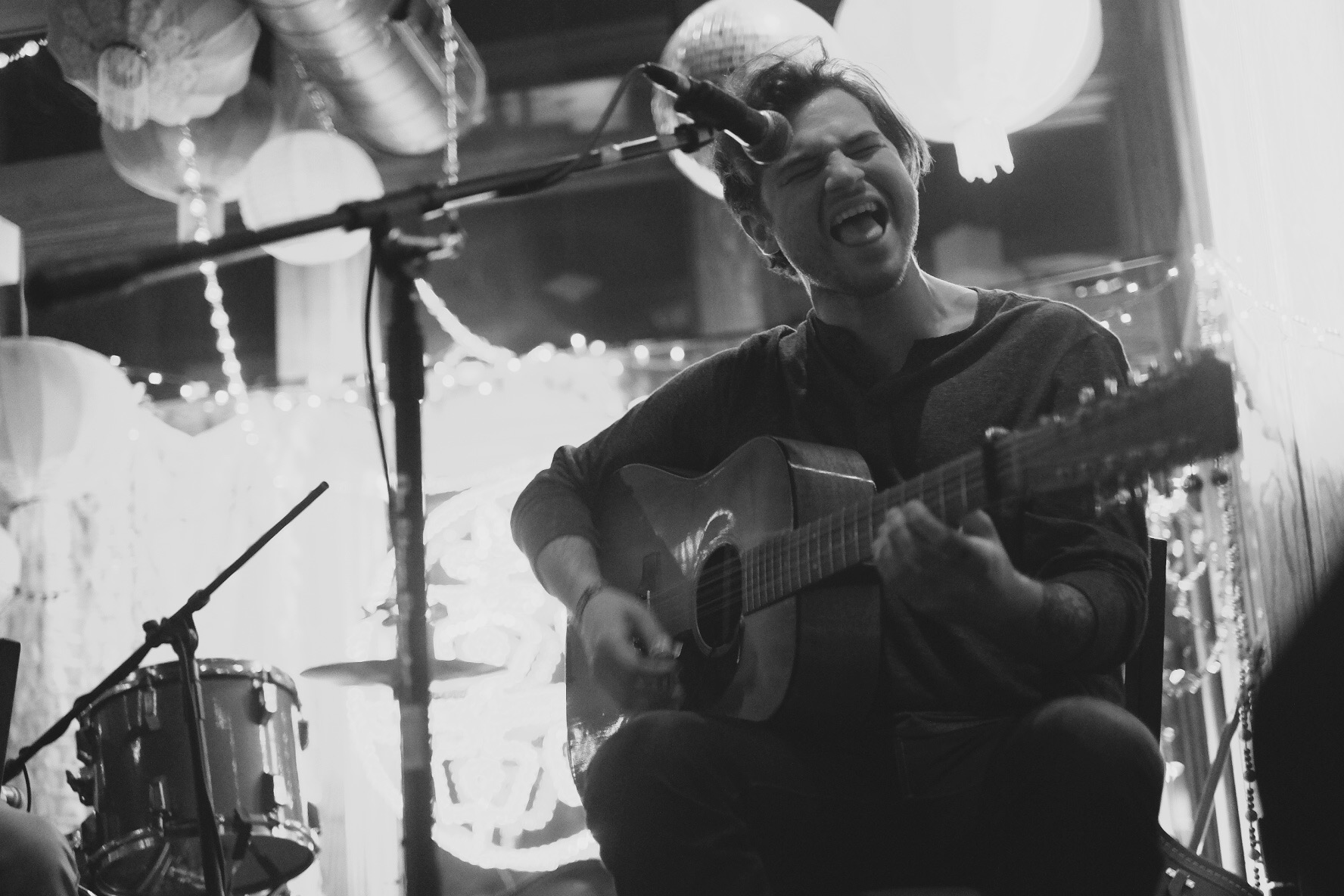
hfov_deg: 37.5
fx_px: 1979
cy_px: 448
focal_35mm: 53
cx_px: 672
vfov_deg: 25.5
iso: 1250
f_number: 1.4
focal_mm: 35
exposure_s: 1/30
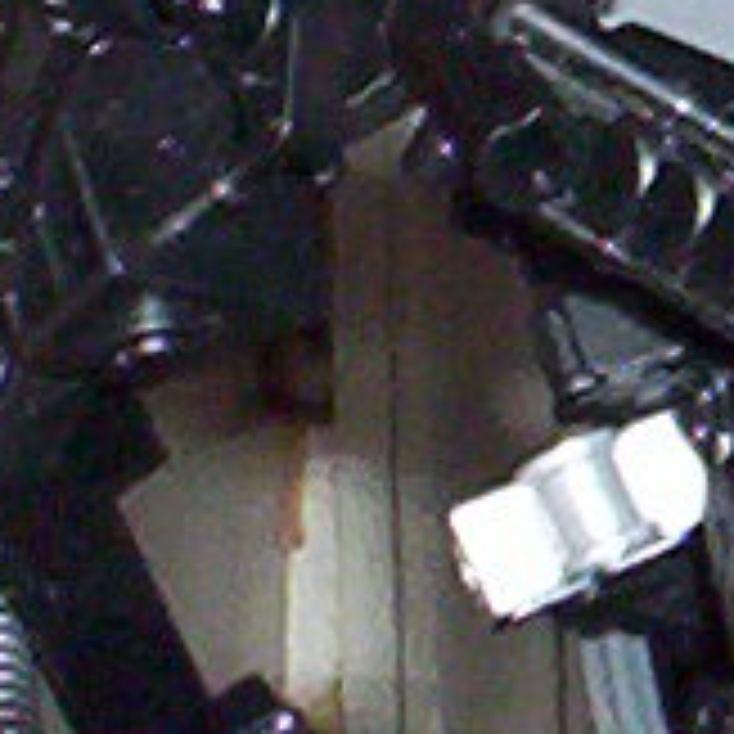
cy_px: -482
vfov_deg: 5.1
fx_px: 8109
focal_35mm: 338
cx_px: 1445
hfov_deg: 5.1
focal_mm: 4.99
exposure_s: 1/60
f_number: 4.5
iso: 140
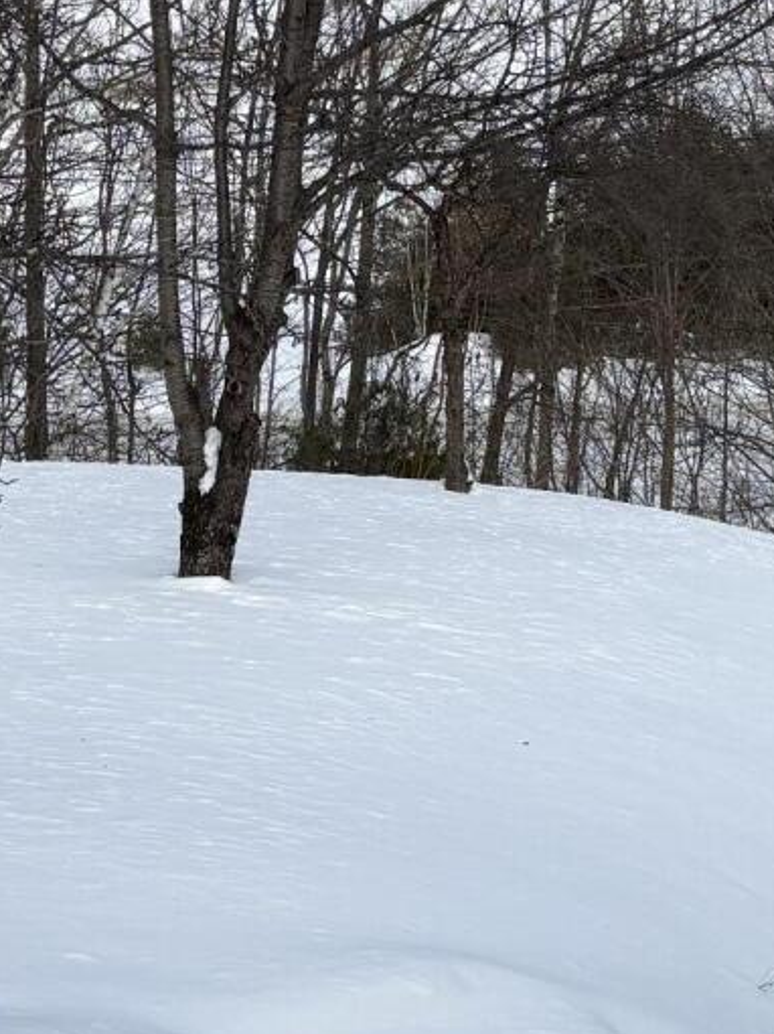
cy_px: 657
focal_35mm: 102
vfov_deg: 19.2
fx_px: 3043
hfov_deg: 14.5
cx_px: 282
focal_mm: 5.96
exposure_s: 1/2933
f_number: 1.6
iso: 50
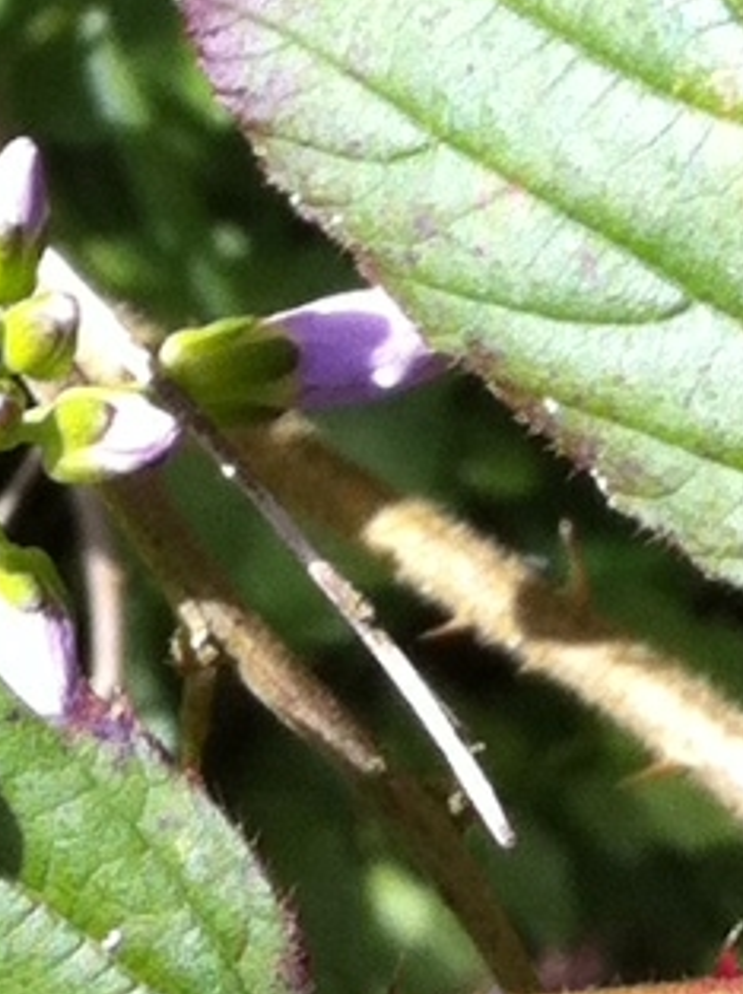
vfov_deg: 8.0
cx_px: 51
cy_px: -1391
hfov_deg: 6.4
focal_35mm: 230
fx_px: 6596
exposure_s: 1/444
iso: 80
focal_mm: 3.85
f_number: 2.8
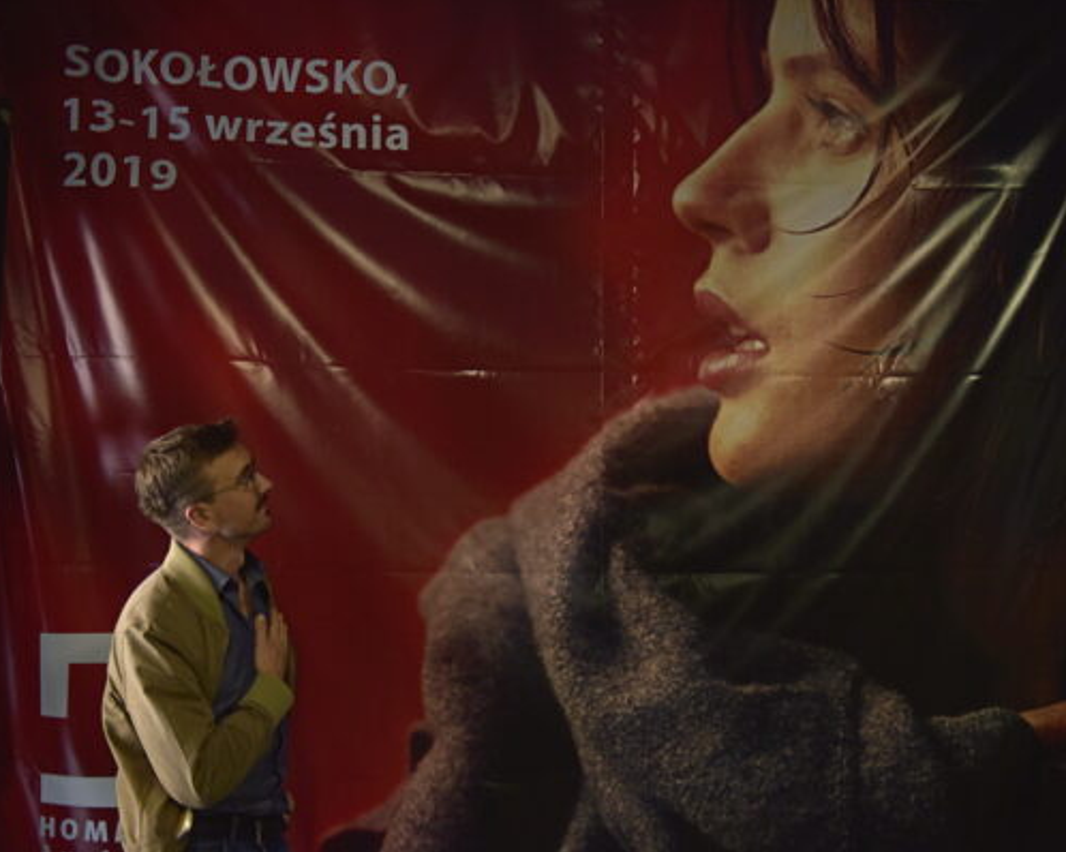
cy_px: 425
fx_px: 1356
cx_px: 614
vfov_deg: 34.9
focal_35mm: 43
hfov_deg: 42.8
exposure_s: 1/100
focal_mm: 38
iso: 500
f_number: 2.8
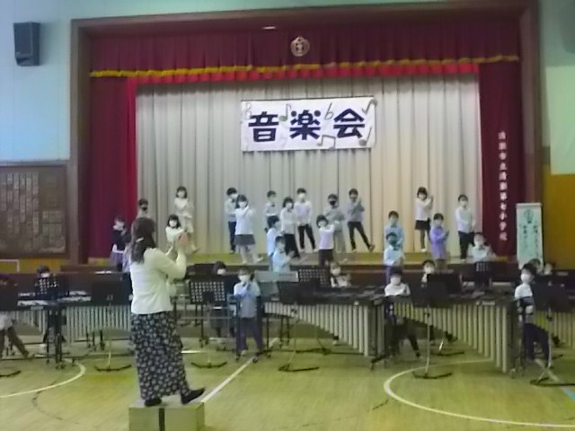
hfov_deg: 38.2
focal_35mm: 50
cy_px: 216
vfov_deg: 29.1
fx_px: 831
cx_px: 288
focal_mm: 9
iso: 800
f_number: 4.5
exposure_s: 1/30
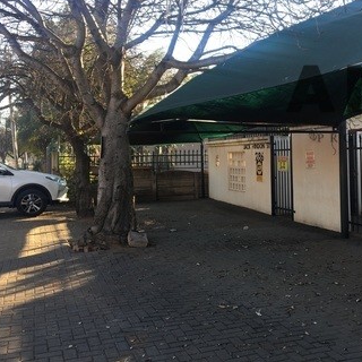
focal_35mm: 40
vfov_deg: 41.7
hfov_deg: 40.9
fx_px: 473
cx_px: 261
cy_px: 151
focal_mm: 4.15
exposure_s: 1/124
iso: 25
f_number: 2.2
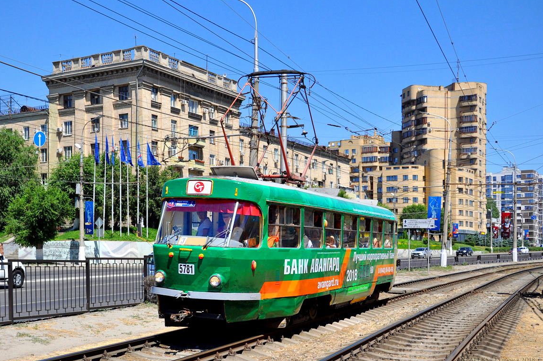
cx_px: 260
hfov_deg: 47.4
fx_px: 618
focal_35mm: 41
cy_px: 175
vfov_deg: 32.6
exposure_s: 1/500
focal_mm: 26
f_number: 8
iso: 200
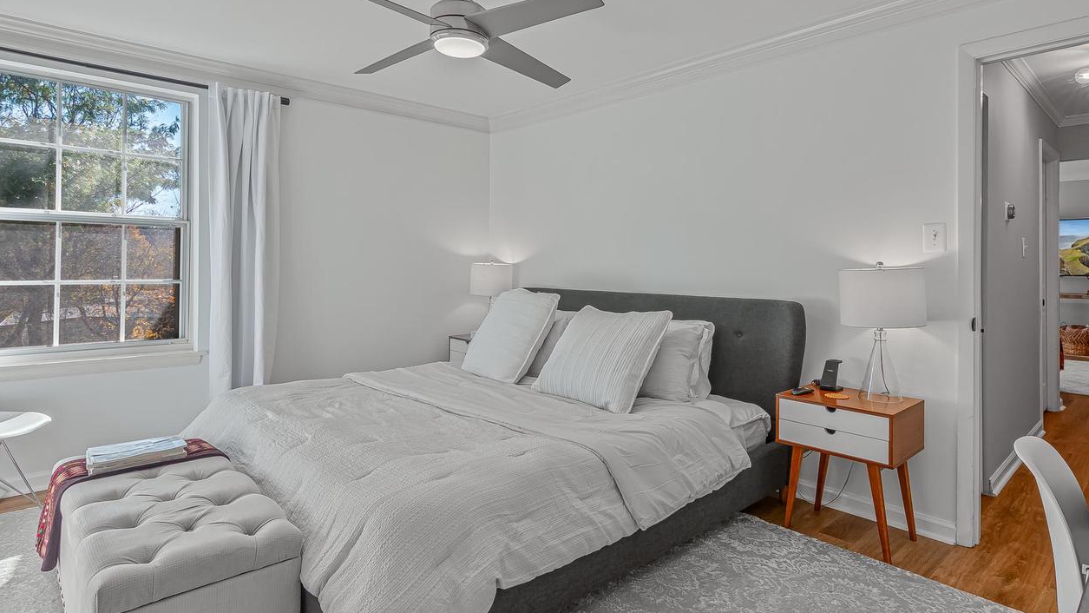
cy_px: 244
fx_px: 578
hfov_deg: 86.5
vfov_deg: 55.4
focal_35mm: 20
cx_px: 578
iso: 100
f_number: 9
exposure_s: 1/6
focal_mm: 8
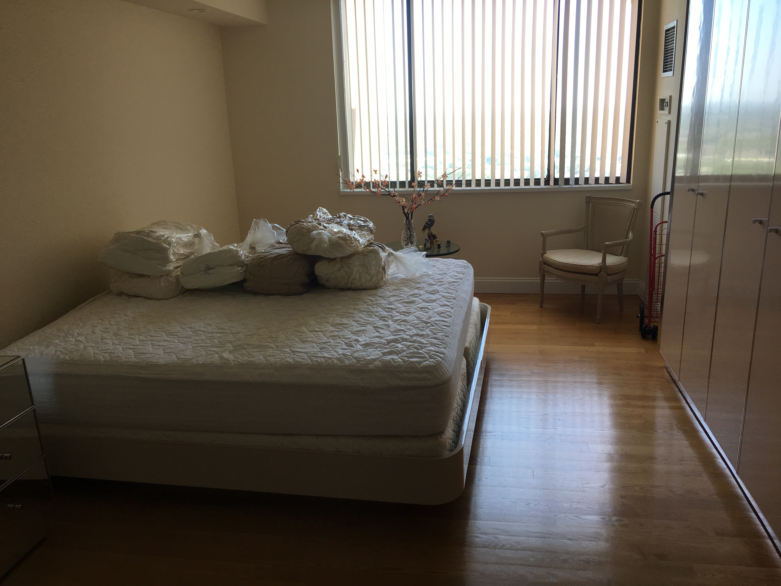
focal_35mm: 29
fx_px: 654
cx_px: 390
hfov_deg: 61.7
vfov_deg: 48.2
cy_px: 293
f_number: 2.2
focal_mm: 4.15
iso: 32
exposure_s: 1/120
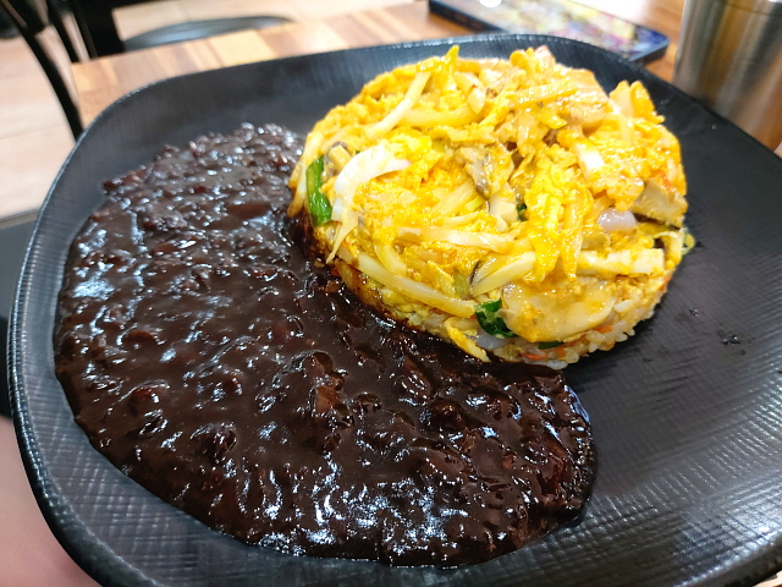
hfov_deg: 69.4
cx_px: 391
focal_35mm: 25
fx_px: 565
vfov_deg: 54.9
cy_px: 294
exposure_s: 1/30
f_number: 2
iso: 200
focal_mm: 4.58
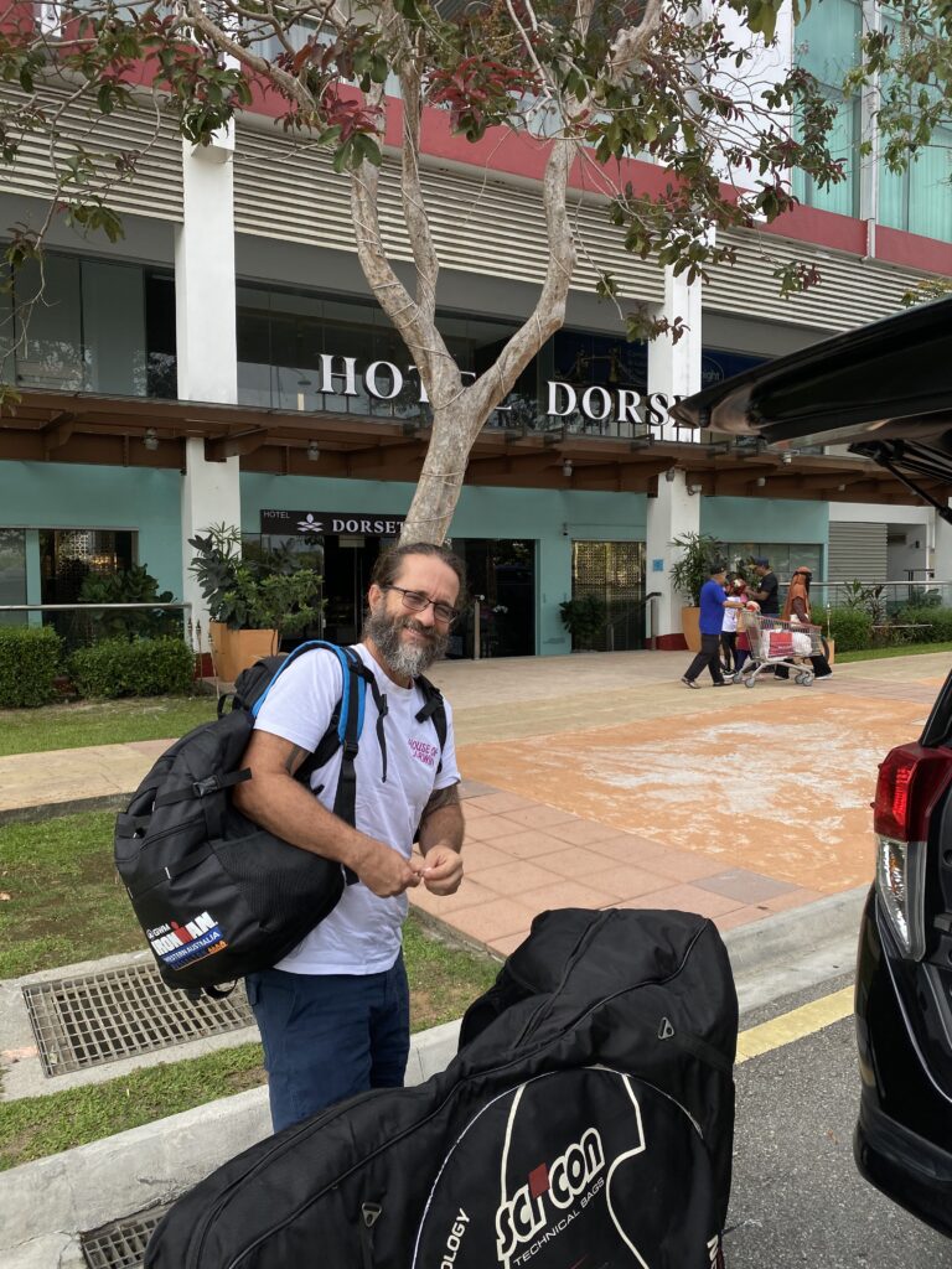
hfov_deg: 53.1
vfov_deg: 67.3
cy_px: 634
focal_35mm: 26
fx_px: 953
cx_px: 476
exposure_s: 1/1082
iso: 32
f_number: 1.8
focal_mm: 4.25
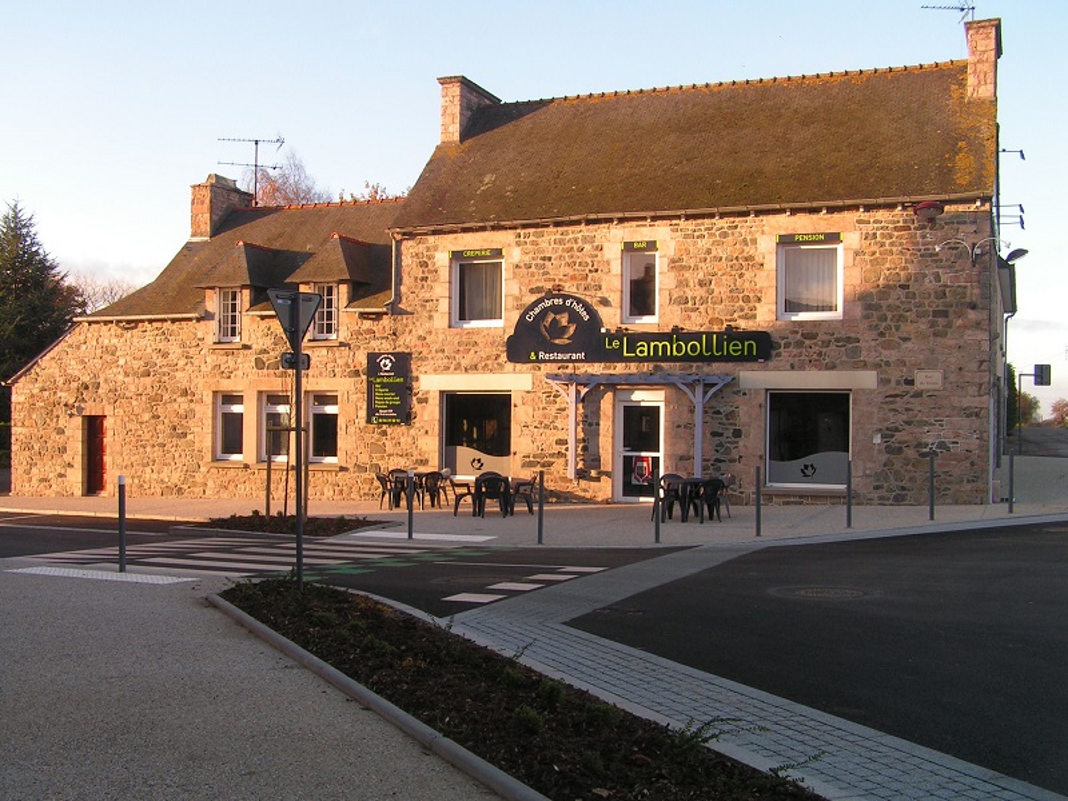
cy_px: 400
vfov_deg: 37.7
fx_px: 1172
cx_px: 534
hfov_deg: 49.0
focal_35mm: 38
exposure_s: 1/100
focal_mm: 6.3
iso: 50
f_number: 4.5
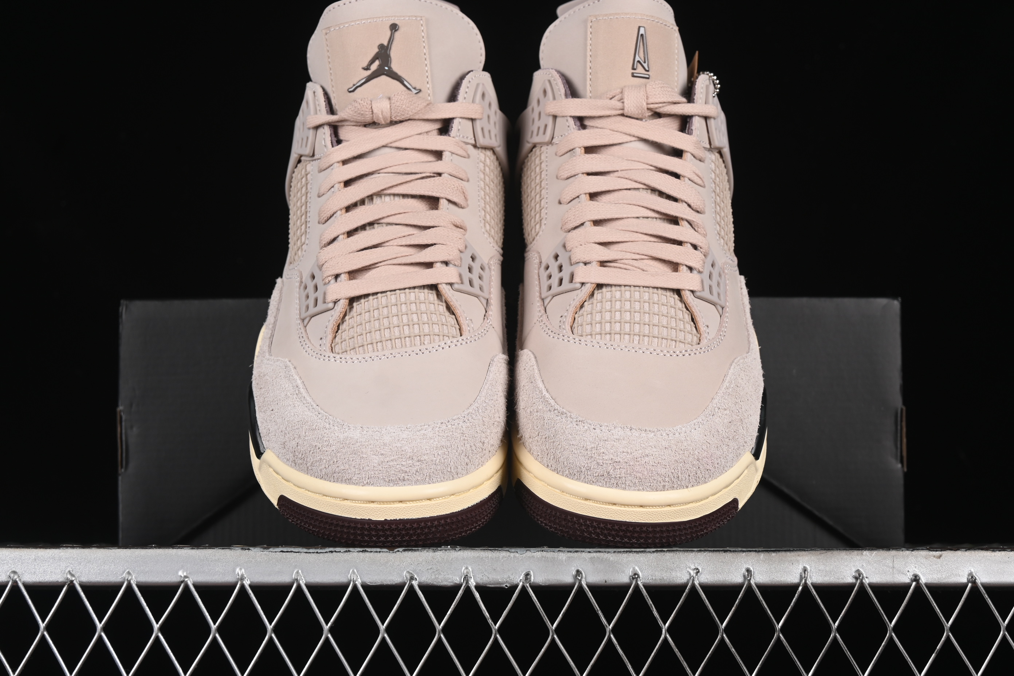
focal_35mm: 75
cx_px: 507
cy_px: 338
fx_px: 2112
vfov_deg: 18.2
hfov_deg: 27.0
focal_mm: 50
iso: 160
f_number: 8
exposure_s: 1/80
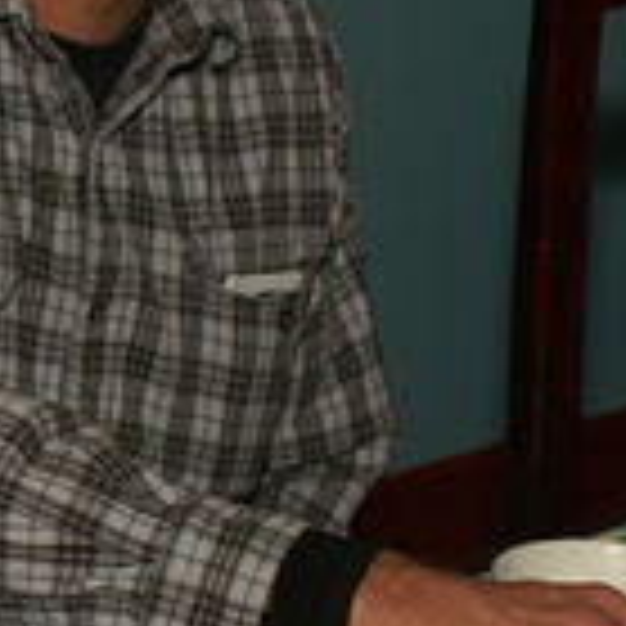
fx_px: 4193
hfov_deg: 8.1
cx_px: -626
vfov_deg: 8.5
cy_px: 225
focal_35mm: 205
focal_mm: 35
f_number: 5.6
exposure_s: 1/50
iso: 100
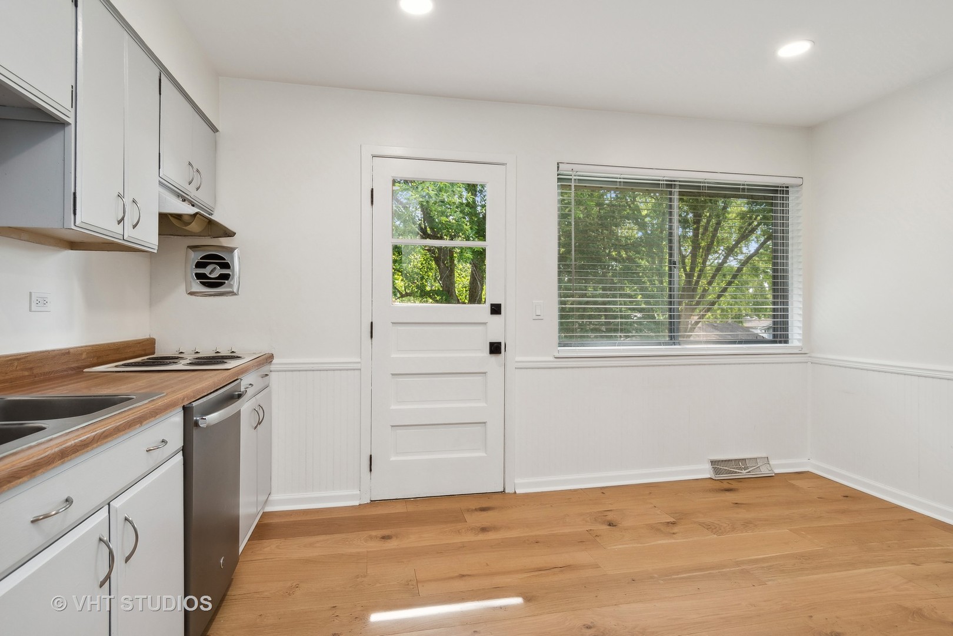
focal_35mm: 18
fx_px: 476
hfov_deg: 90.0
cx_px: 476
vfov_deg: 67.4
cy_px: 318
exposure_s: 1/13
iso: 250
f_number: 8
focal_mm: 12
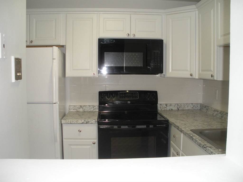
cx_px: 122
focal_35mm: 36
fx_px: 253
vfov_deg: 39.7
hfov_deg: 51.4
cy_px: 91
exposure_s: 1/54.3
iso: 129
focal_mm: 6.3
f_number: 3.5
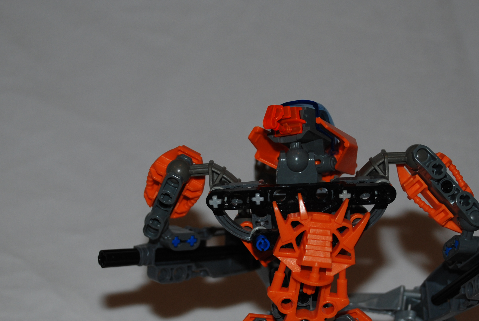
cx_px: 277
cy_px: 216
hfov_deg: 21.0
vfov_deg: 14.1
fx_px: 1292
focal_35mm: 97
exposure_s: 1/60
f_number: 4.8
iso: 200
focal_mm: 44
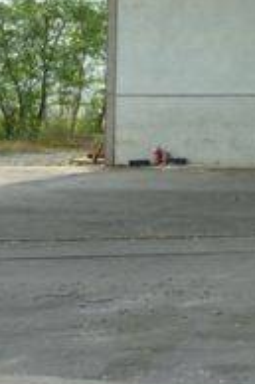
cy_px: 61
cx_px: 393
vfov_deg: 23.2
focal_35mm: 86
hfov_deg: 14.7
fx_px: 915
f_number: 3.3
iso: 80
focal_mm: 4.5
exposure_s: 1/160
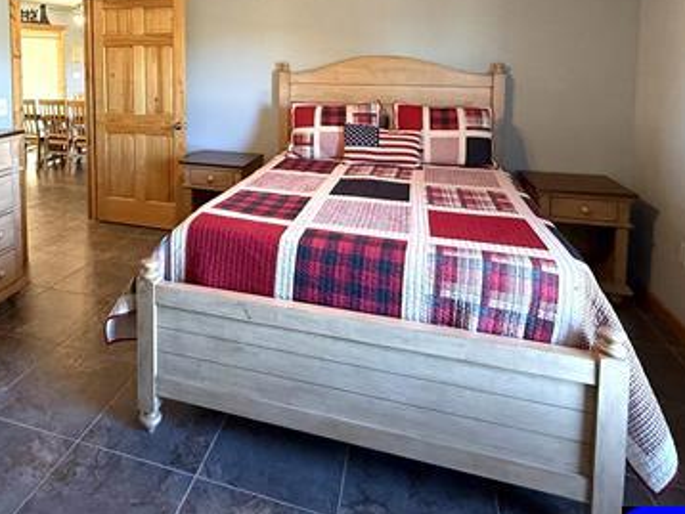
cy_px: 94
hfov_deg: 68.2
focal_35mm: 25
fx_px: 495
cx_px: 253
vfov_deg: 51.1
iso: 400
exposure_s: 1/60
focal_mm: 2.22
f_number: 2.2
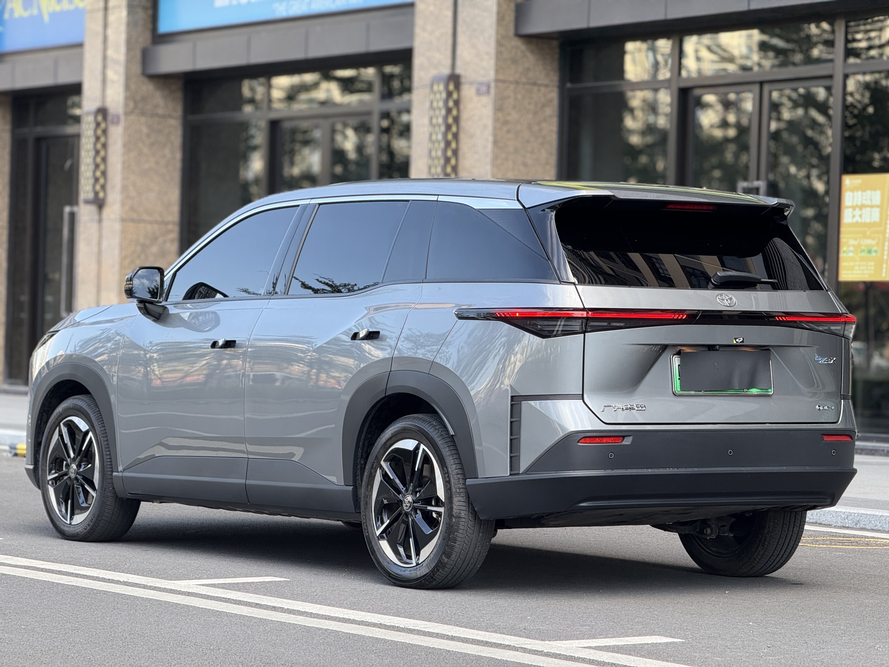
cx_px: 444
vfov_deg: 12.3
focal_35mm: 120
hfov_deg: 16.4
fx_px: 3082
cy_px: 334
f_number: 2.8
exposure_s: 1/99
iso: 80
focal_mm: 15.66
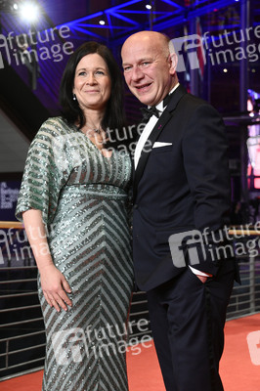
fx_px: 846
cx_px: 130
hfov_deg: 17.5
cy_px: 196
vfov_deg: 26.0
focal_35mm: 78
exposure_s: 1/200
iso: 5000
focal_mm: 78
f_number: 5.6
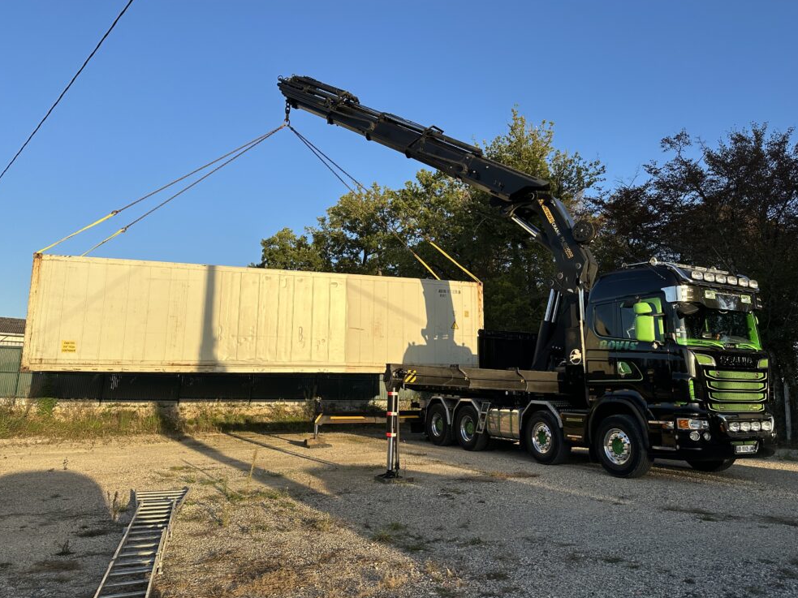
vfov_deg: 54.9
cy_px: 288
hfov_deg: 69.4
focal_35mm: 25
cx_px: 408
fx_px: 576
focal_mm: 6.86
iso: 80
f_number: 1.78
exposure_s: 1/2525
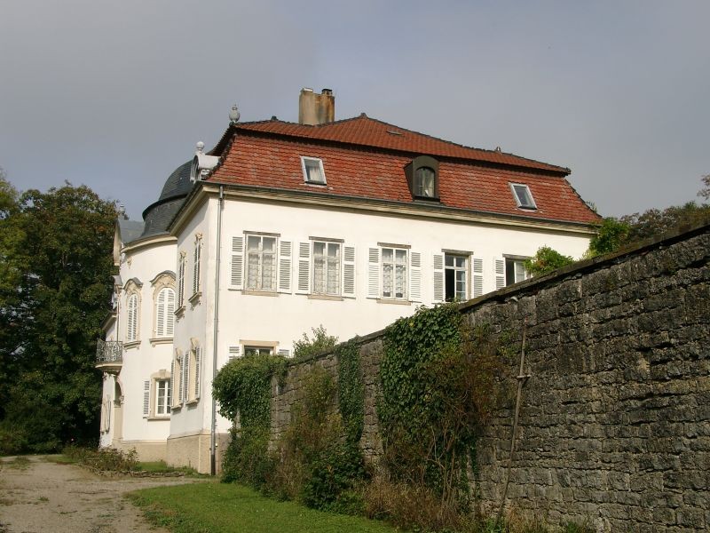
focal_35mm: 45
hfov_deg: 42.1
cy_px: 266
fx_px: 923
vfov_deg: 32.2
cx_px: 355
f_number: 5.6
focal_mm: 9.29
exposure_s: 1/634
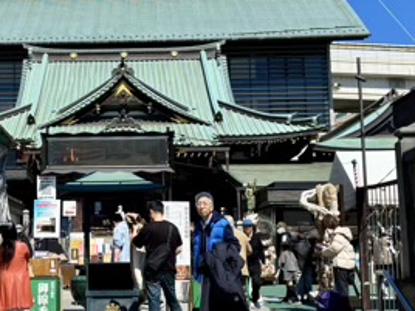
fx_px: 815
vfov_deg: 21.6
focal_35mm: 68
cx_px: 102
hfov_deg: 28.1
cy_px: 112
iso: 50
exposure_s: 1/4630
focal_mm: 5.96
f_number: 1.6
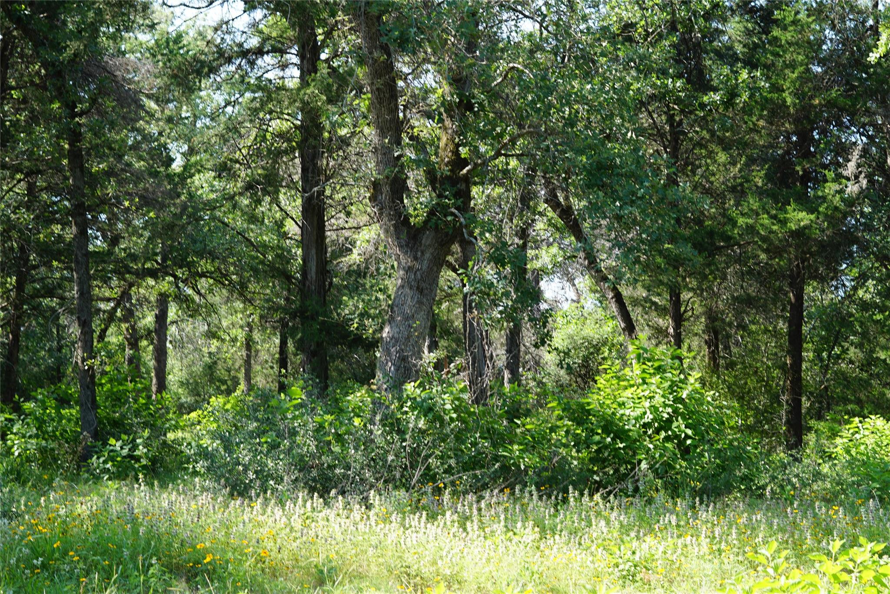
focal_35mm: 75
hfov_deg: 27.0
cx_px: 445
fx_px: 1855
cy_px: 297
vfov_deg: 18.2
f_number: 5.6
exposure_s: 1/80
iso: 100
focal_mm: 50
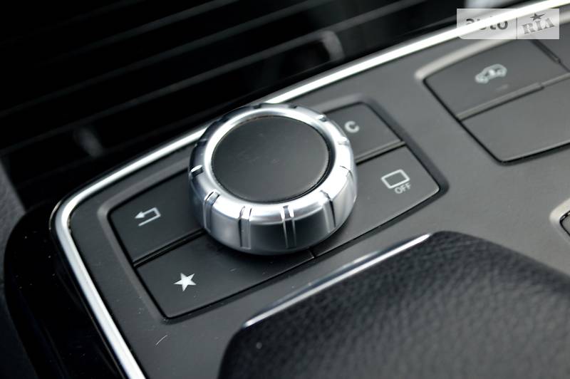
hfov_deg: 31.9
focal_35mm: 63
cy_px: 190
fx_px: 997
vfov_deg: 21.5
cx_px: 285
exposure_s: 1/60
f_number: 5.3
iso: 500
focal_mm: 42
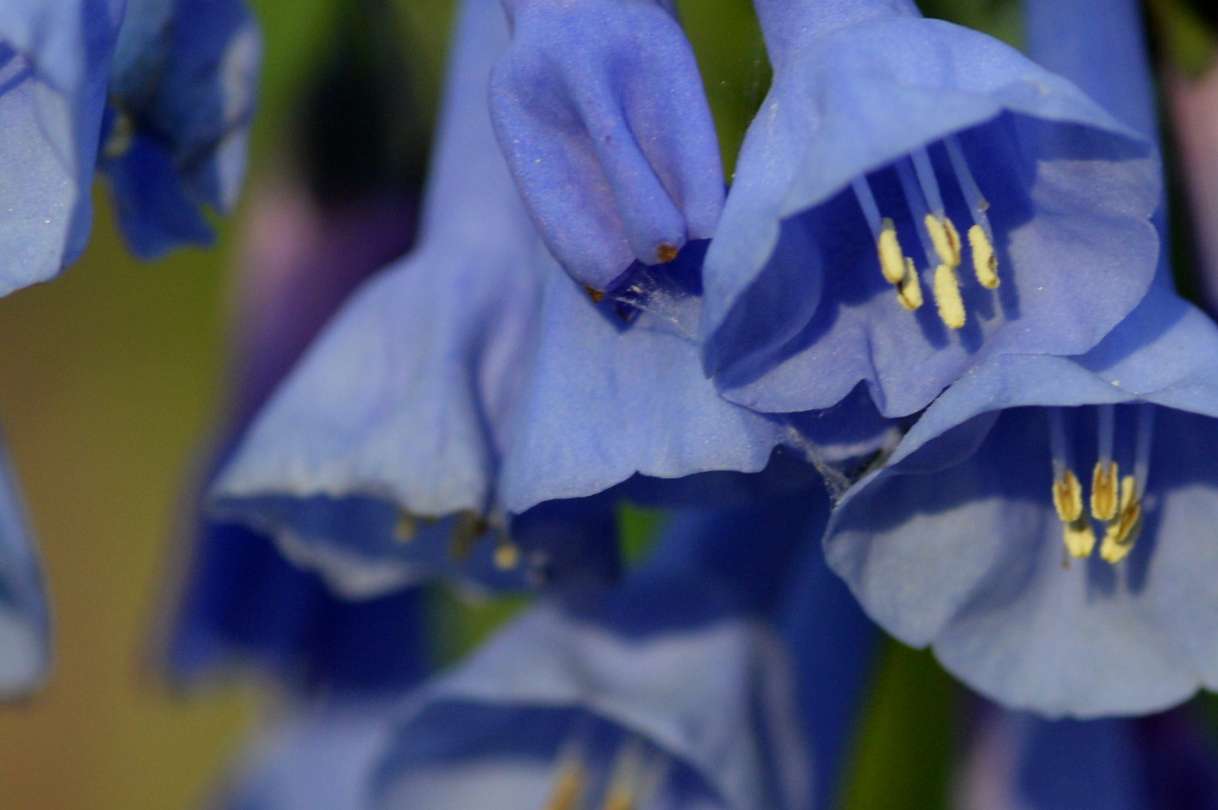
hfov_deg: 5.5
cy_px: 288
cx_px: 953
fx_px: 12642
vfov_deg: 3.7
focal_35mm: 374
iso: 400
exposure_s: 1/250
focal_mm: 90
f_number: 8
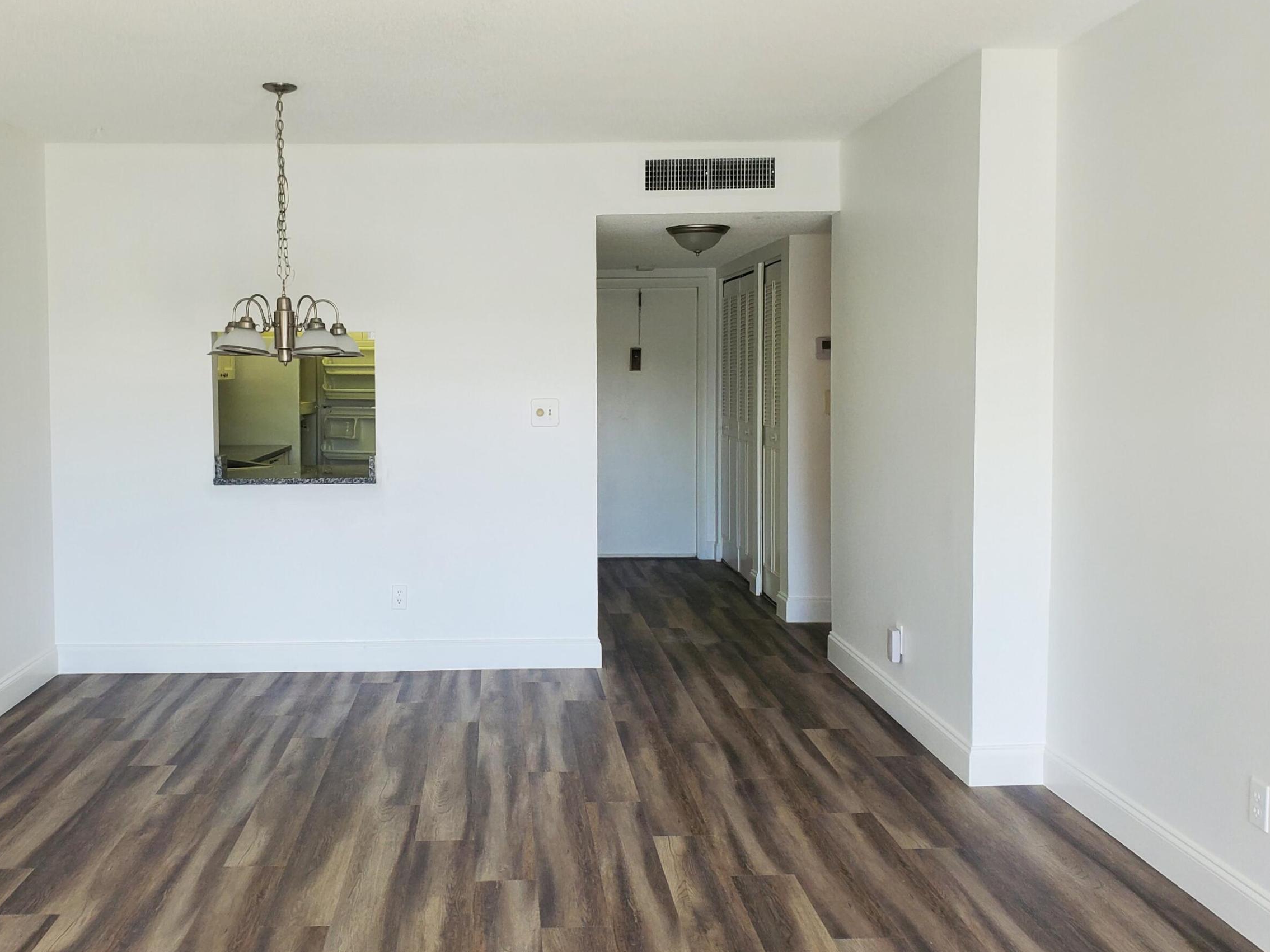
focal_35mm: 33
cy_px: 441
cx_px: 543
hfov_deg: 55.1
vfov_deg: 42.9
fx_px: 1211
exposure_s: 1/120
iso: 125
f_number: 2.4
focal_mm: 4.3
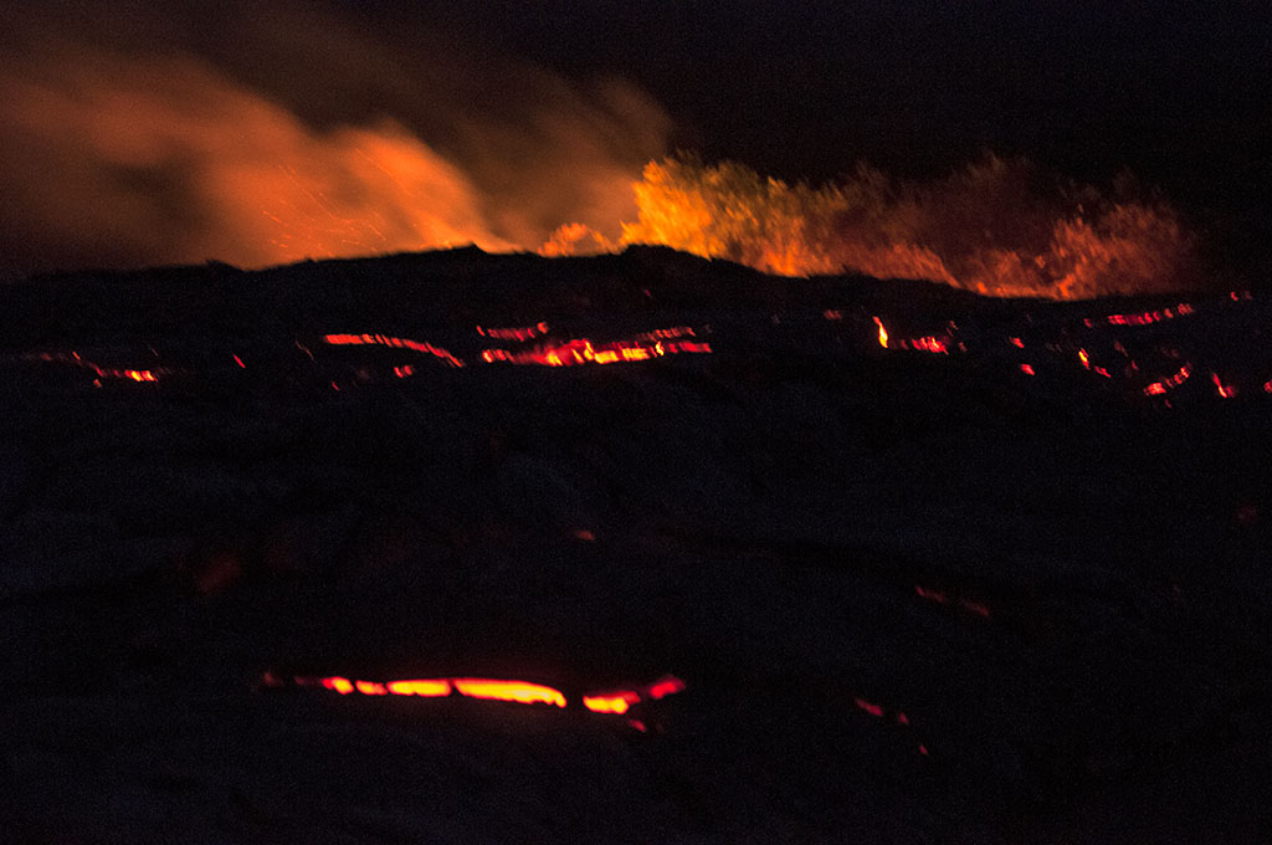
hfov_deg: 19.5
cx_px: 636
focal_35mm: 105
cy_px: 422
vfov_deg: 13.0
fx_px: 3705
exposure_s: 1/2.5
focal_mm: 70
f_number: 2.8
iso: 1600
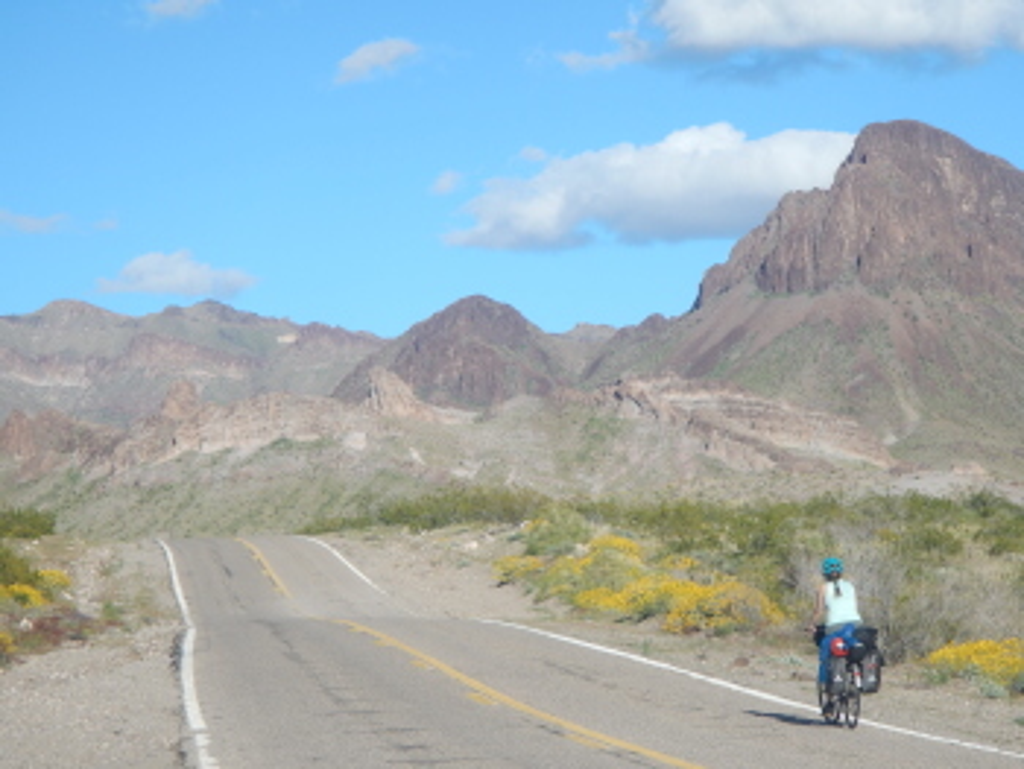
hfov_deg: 14.1
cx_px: 512
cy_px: 384
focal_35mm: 140
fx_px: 4144
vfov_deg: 10.6
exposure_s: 1/800
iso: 125
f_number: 4.8
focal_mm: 25
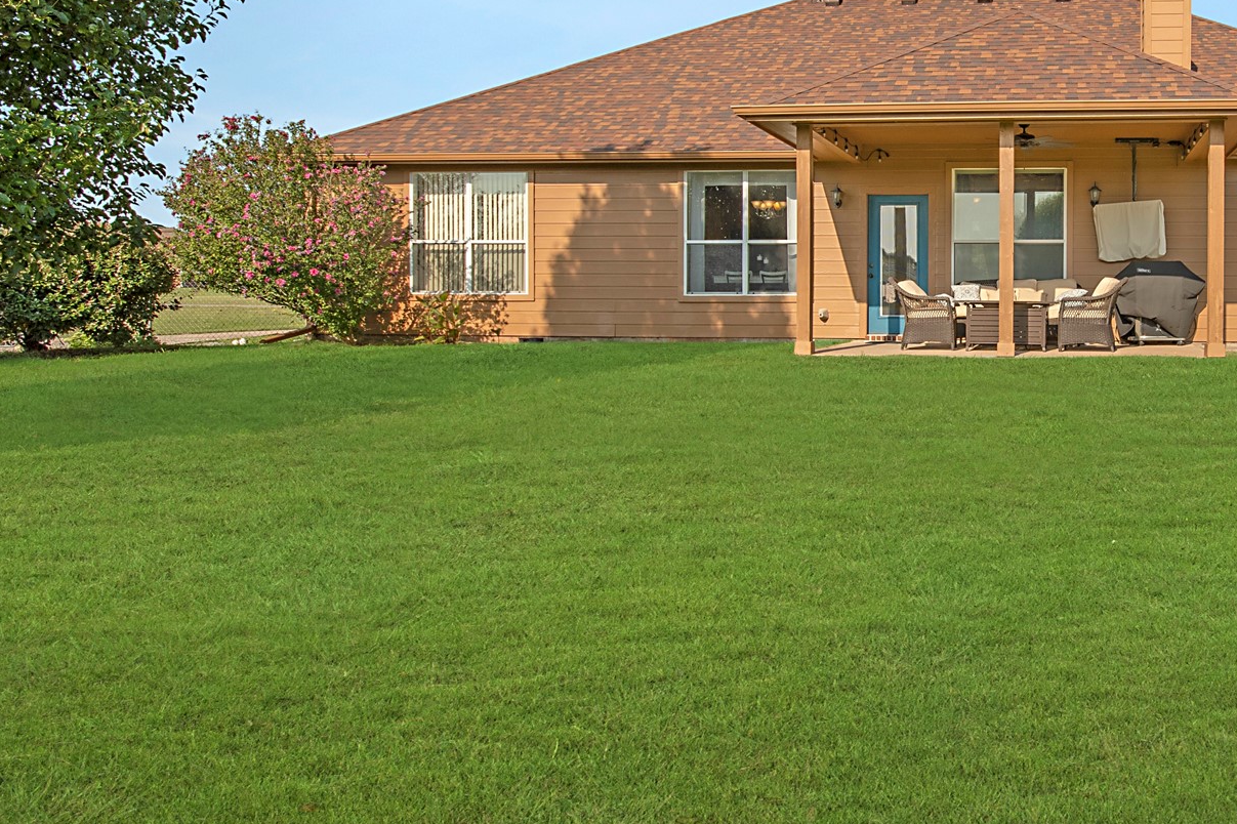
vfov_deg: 47.5
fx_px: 927
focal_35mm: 27
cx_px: 996
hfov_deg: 61.6
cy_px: 307
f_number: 11
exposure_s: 1/160
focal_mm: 10
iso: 100
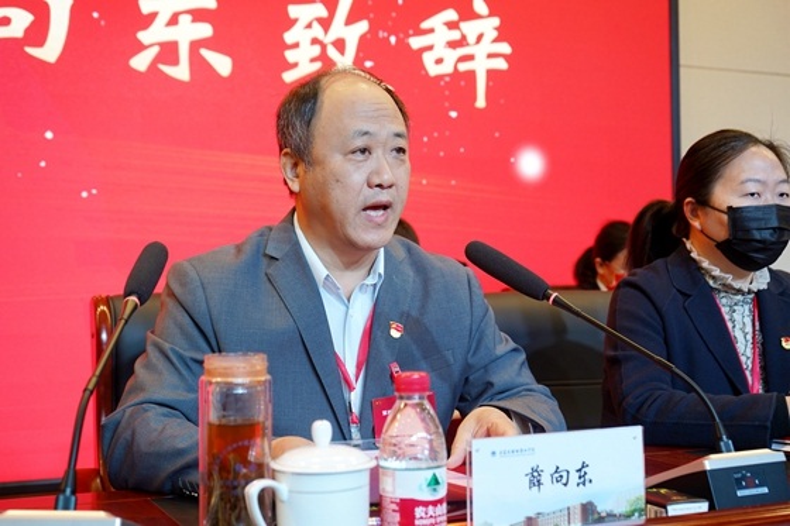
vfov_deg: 28.1
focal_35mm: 48
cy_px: 263
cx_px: 395
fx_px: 1053
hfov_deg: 41.1
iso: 800
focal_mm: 48
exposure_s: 1/80
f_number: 6.3
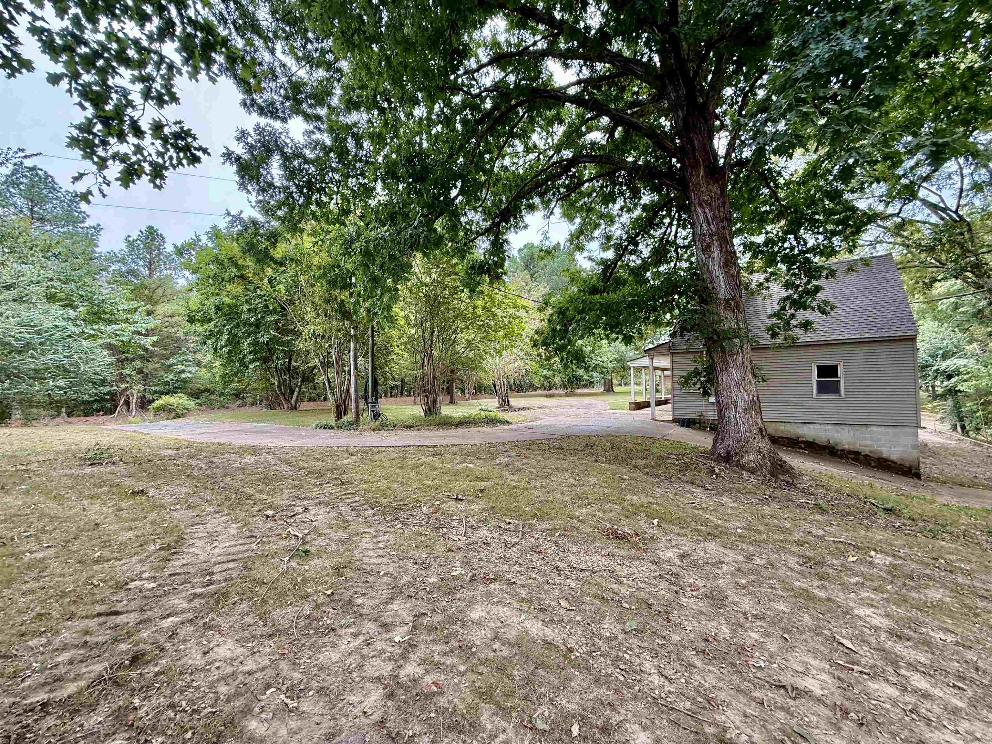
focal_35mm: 14
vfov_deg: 85.7
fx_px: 401
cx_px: 496
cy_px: 372
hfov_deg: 102.1
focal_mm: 2.22
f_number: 2.2
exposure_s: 1/169
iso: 64
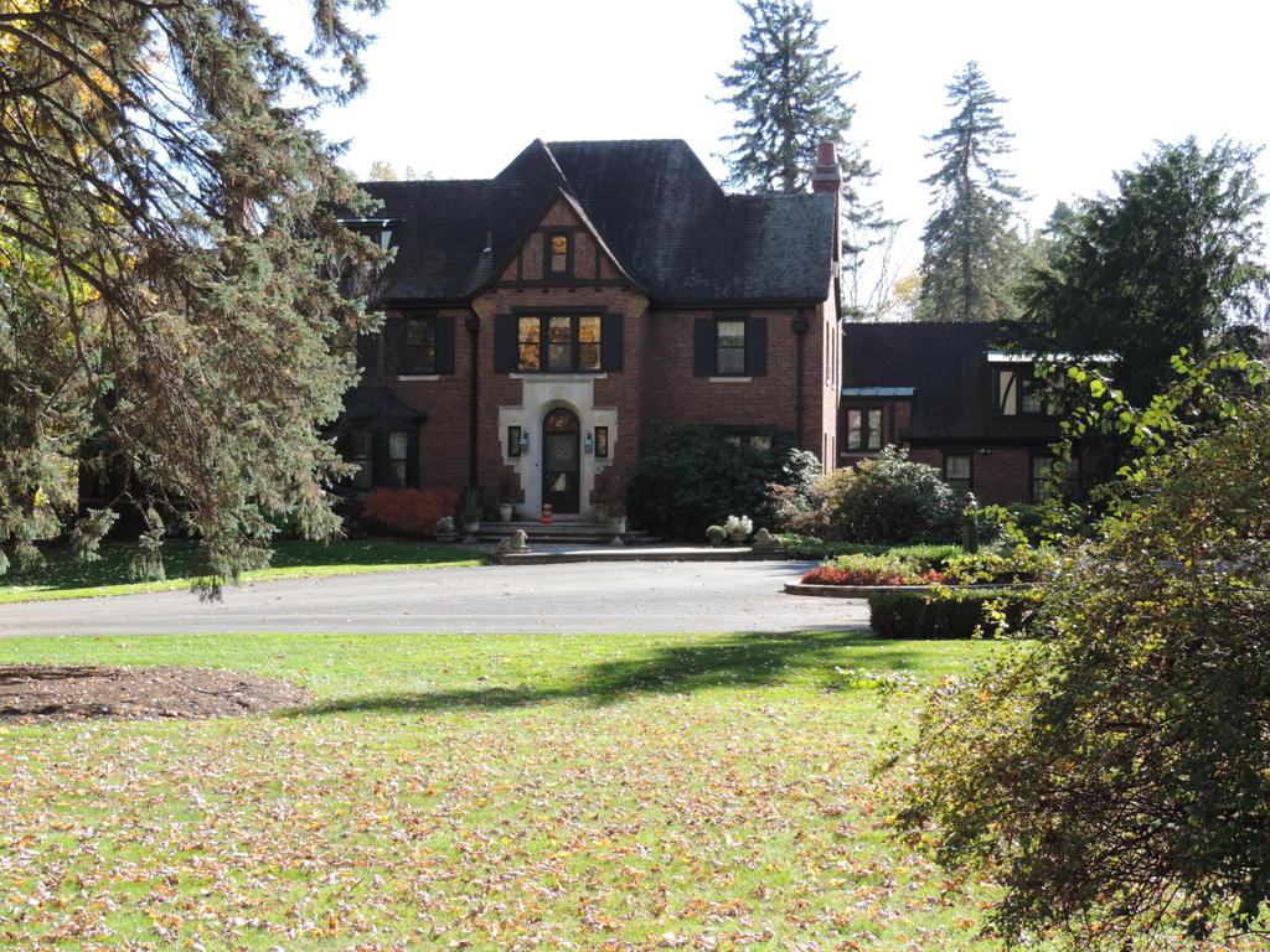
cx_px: 635
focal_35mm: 50
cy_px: 476
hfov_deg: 38.2
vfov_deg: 29.1
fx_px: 1834
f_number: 3.6
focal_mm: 8.9
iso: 80
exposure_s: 1/160
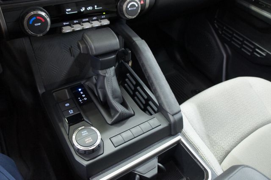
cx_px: 136
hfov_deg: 67.4
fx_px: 203
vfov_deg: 47.9
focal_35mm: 27
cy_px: 90
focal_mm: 18
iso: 1600
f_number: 3.5
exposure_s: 1/20
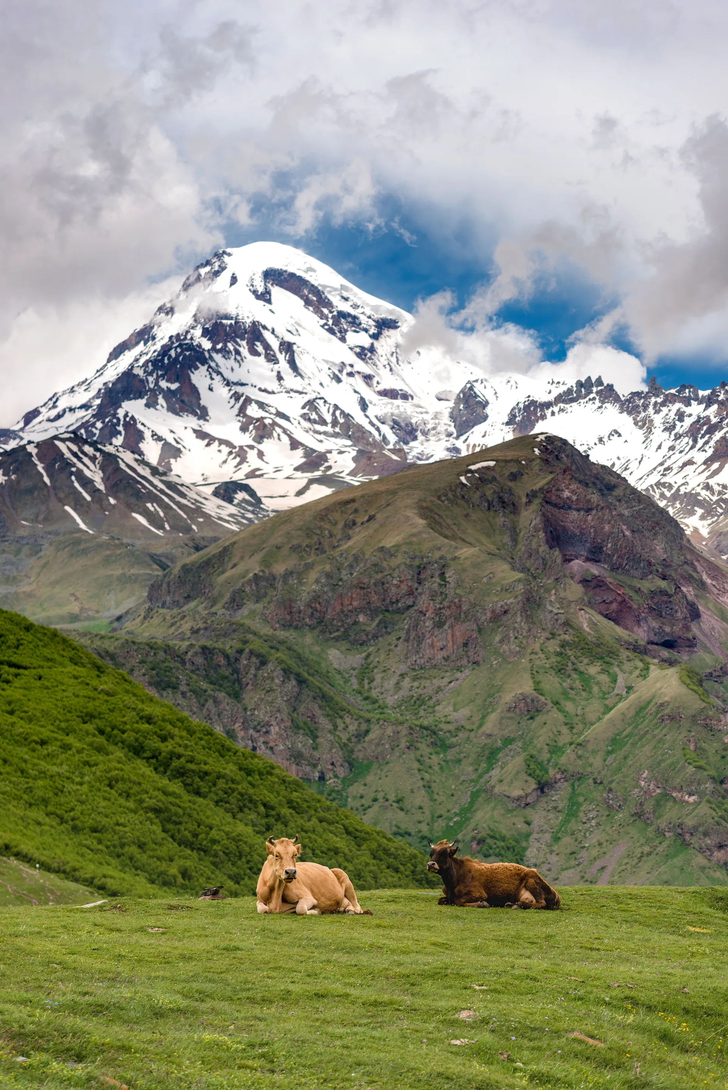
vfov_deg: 28.8
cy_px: 545
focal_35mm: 70
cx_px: 364
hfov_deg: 19.5
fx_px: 2122
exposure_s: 1/640
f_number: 6.3
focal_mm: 70
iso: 100
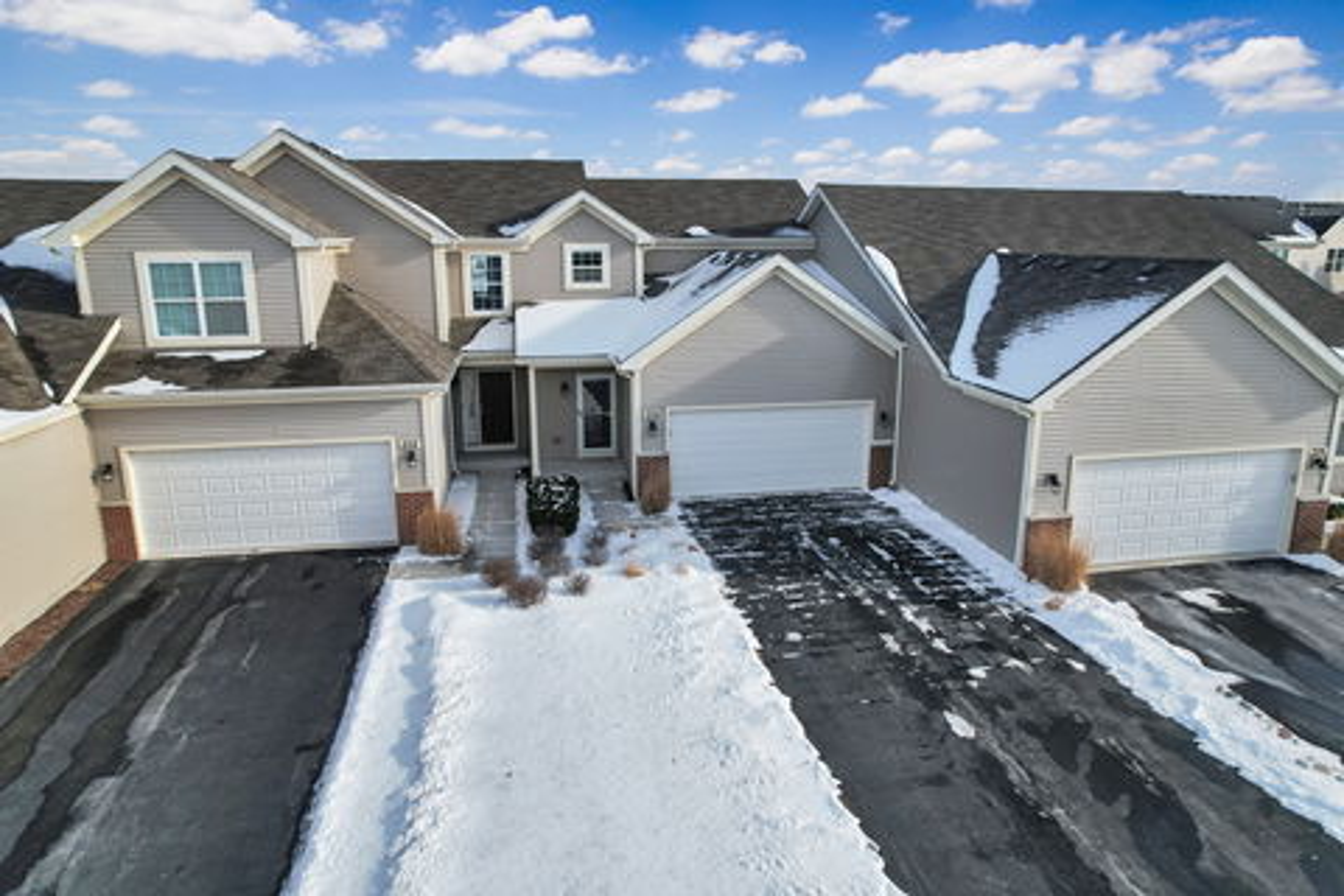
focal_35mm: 22
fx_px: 821
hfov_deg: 78.6
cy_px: 448
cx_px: 672
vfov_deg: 57.2
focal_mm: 8.38
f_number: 2.8
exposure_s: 1/500
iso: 120
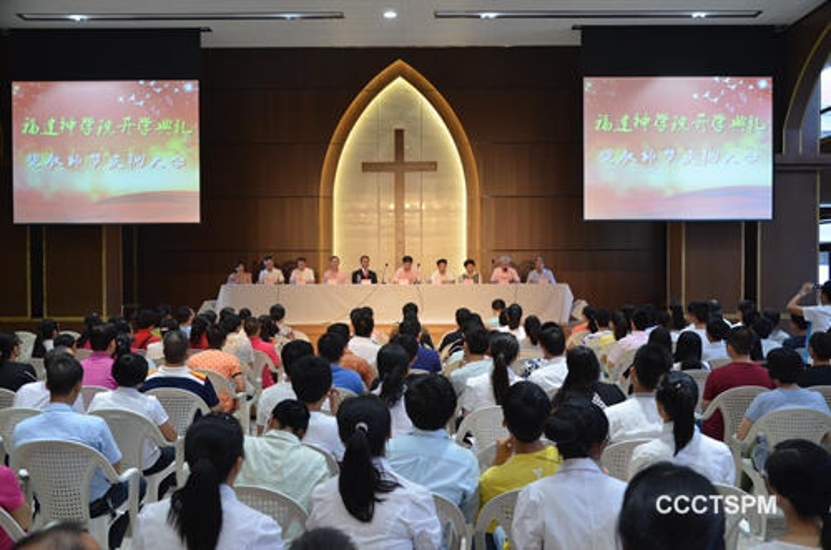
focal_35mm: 38
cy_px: 275
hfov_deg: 51.4
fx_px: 864
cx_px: 416
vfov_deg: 35.3
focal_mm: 25
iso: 400
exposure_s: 1/40
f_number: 4
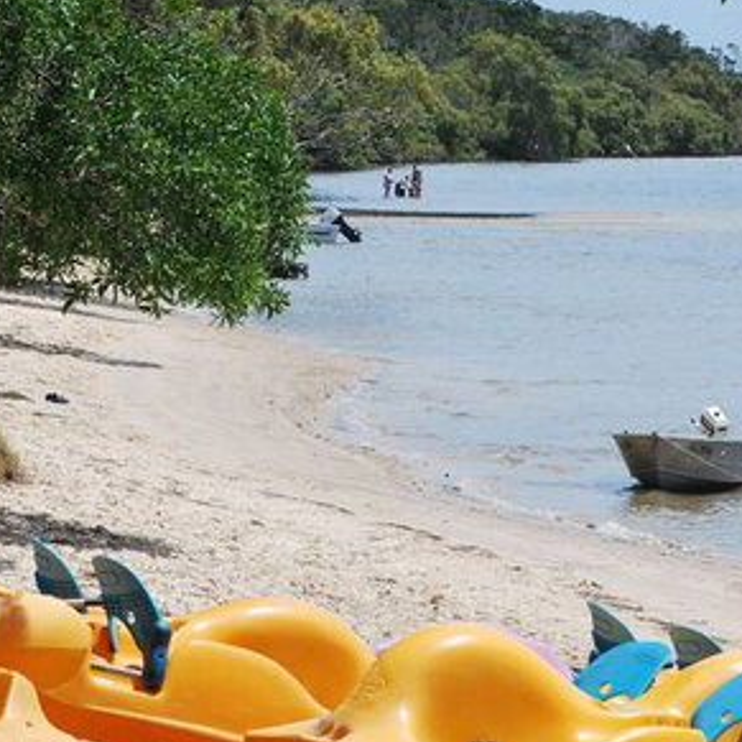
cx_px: 456
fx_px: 5214
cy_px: 376
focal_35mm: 215
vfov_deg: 8.1
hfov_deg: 8.1
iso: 400
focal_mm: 102
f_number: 11
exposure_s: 1/640
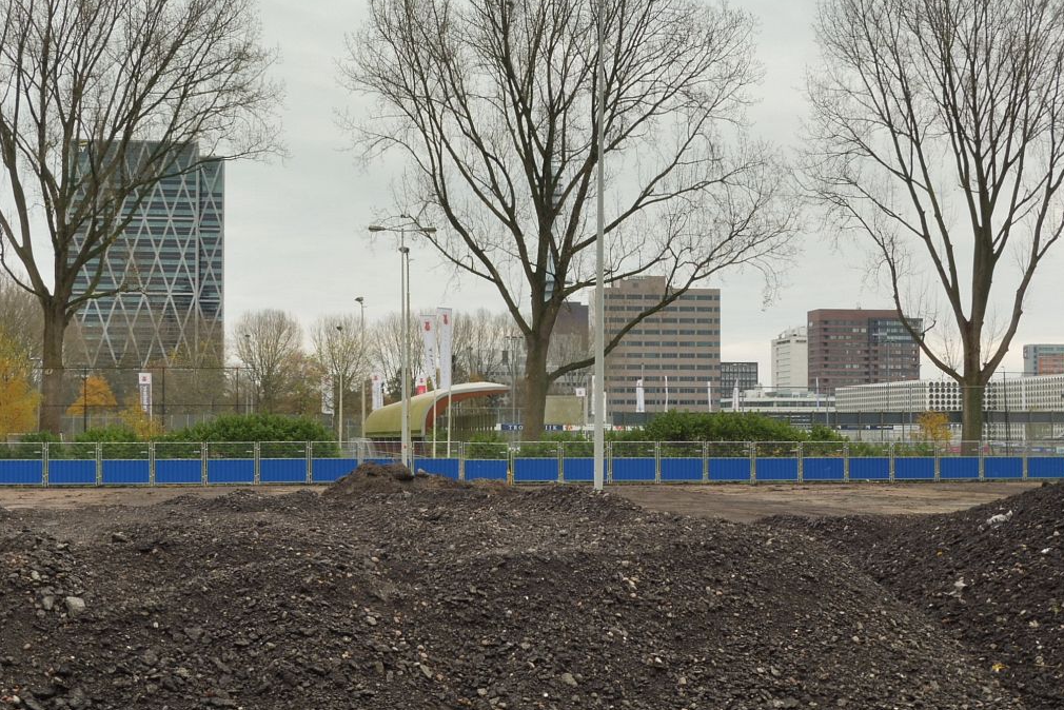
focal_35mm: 61
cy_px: 373
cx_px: 537
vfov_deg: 22.3
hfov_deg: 32.9
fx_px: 1803
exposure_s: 1/100
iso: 100
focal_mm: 10.3
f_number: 4.7
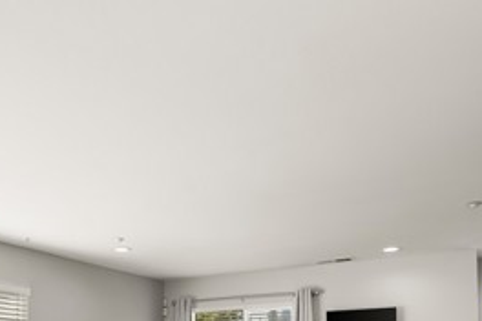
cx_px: 93
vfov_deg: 32.0
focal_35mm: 35
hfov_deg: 50.7
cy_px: 375
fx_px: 471
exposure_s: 1/80
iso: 100
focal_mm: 14.5
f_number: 5.6
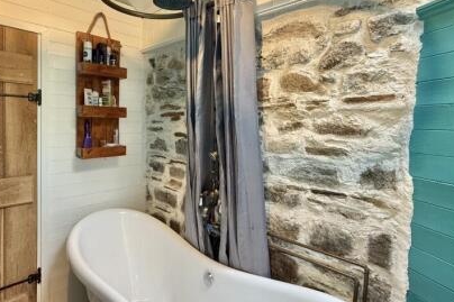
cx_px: 185
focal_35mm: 21
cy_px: 134
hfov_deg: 80.4
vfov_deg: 59.3
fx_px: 265
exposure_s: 1/60
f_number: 2.2
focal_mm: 2.22
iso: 400
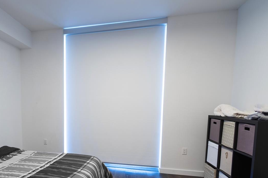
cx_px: 77
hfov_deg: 72.4
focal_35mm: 23
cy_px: 124
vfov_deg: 53.5
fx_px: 171
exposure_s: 1/13
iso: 400
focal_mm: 10
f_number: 8
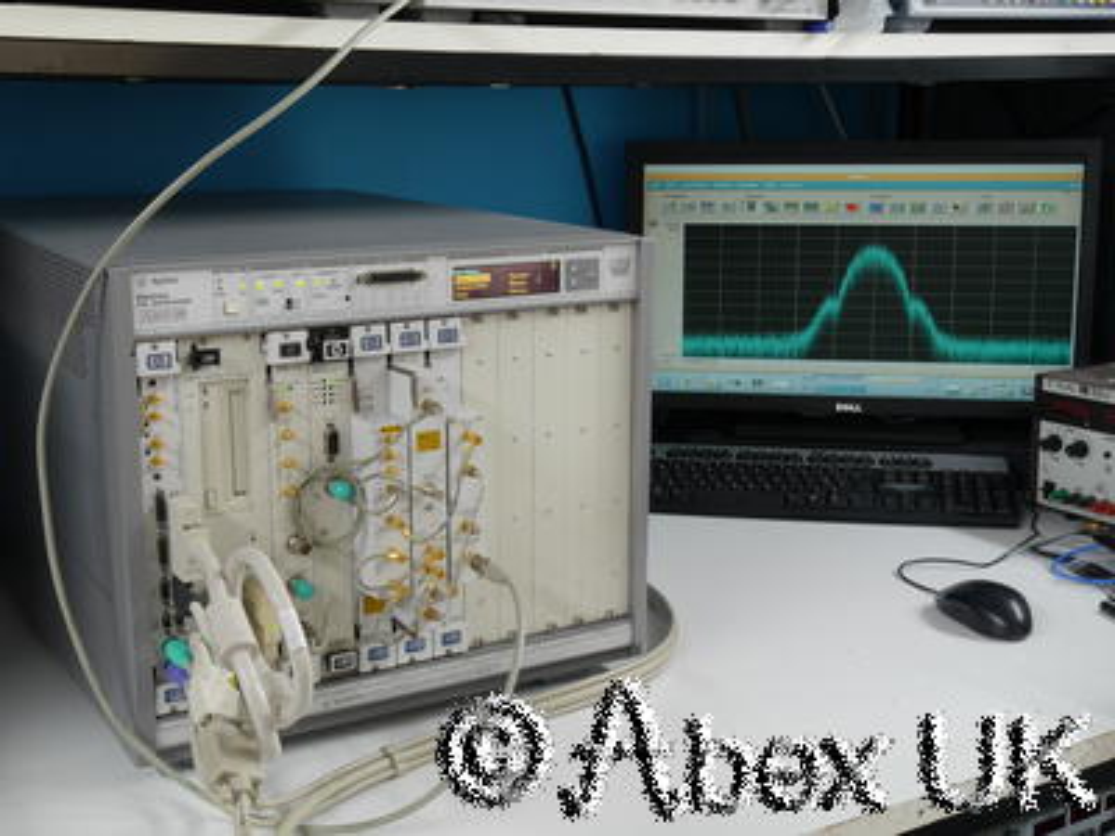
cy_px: 418
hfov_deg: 39.7
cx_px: 558
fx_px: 1546
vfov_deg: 30.3
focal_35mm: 48
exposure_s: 1/3.2
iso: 400
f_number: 13
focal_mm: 24
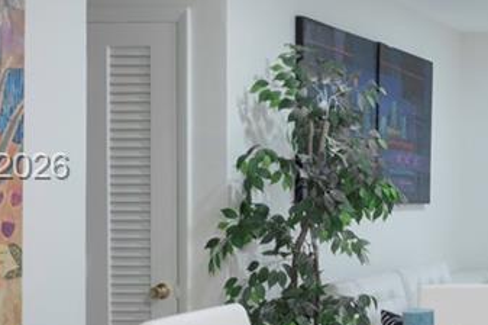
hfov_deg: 21.0
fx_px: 1061
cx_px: 776
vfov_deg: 17.4
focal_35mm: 78
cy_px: 168
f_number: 8
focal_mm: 16.5
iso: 100
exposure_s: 1
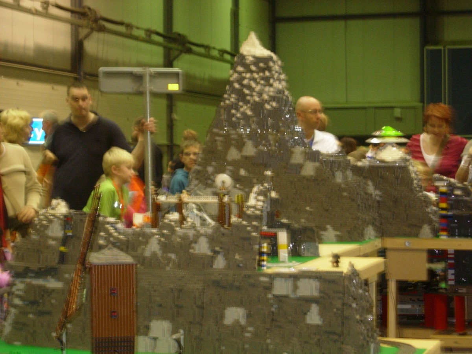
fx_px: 1541
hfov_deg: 17.4
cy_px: 177
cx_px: 236
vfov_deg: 13.1
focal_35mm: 113
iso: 200
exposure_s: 1/5.8
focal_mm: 23.4
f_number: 4.9
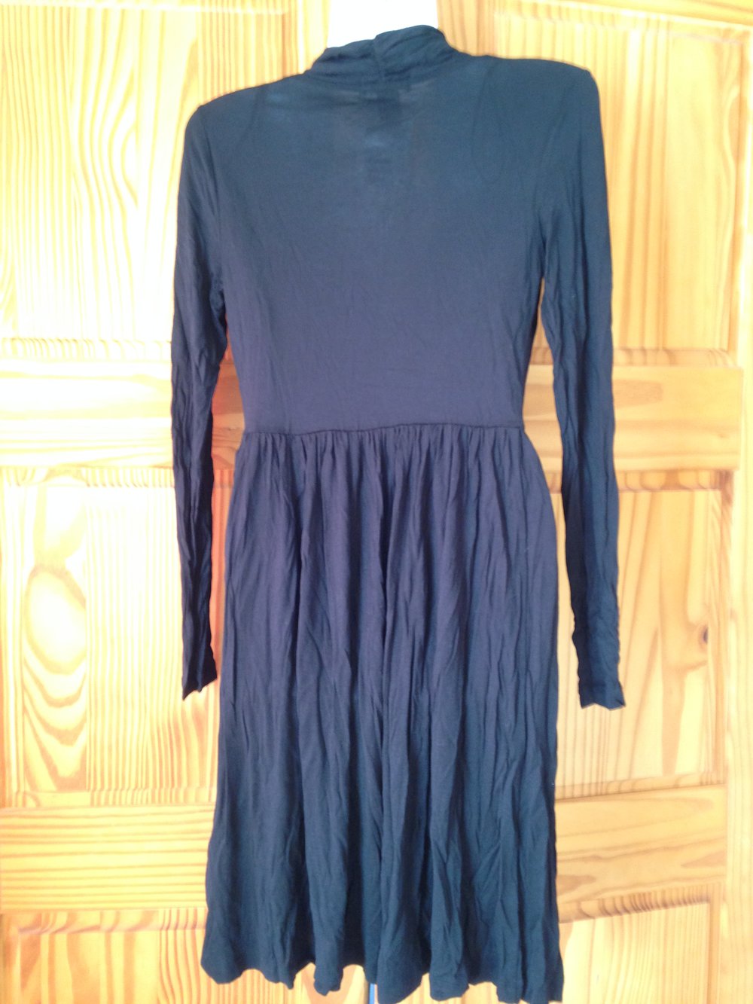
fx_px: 957
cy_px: 502
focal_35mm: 33
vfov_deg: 55.3
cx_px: 376
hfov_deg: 43.0
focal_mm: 4.12
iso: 125
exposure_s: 1/20
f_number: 2.4
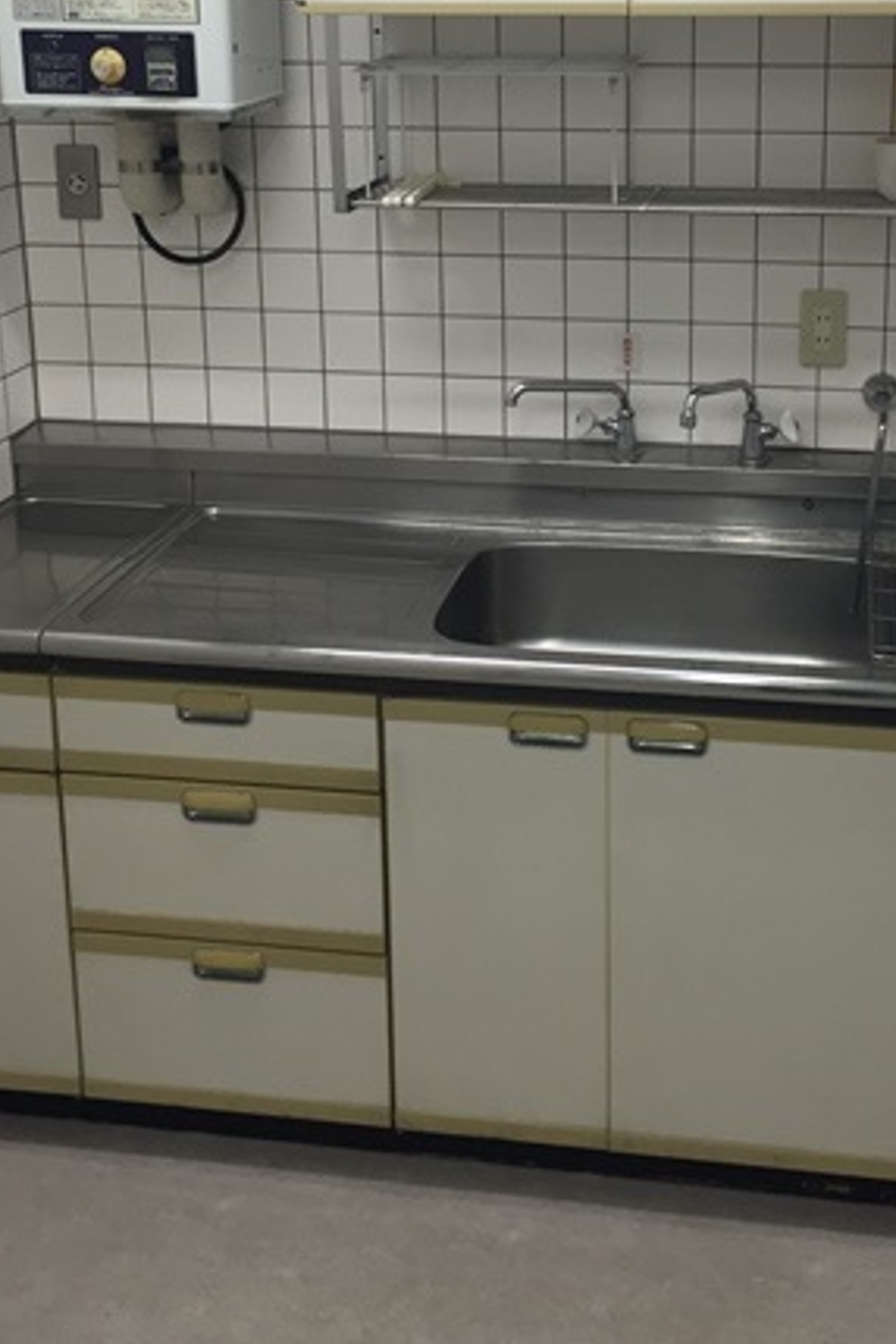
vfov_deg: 42.4
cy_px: 348
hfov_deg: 29.7
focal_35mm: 45
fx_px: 1680
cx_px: 573
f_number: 2.2
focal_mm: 4.15
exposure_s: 1/30
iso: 32
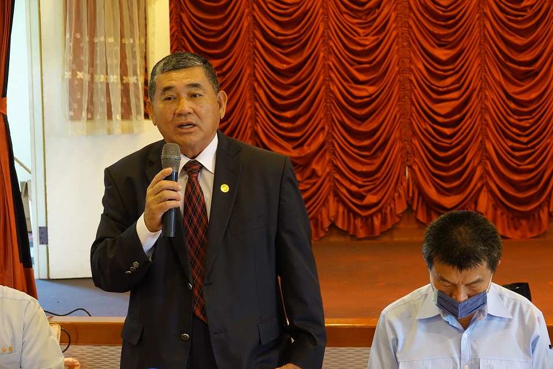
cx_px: 276
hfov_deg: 24.5
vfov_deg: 16.5
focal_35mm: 83
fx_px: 1275
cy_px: 184
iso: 800
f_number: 3.5
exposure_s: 1/25
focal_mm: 30.5
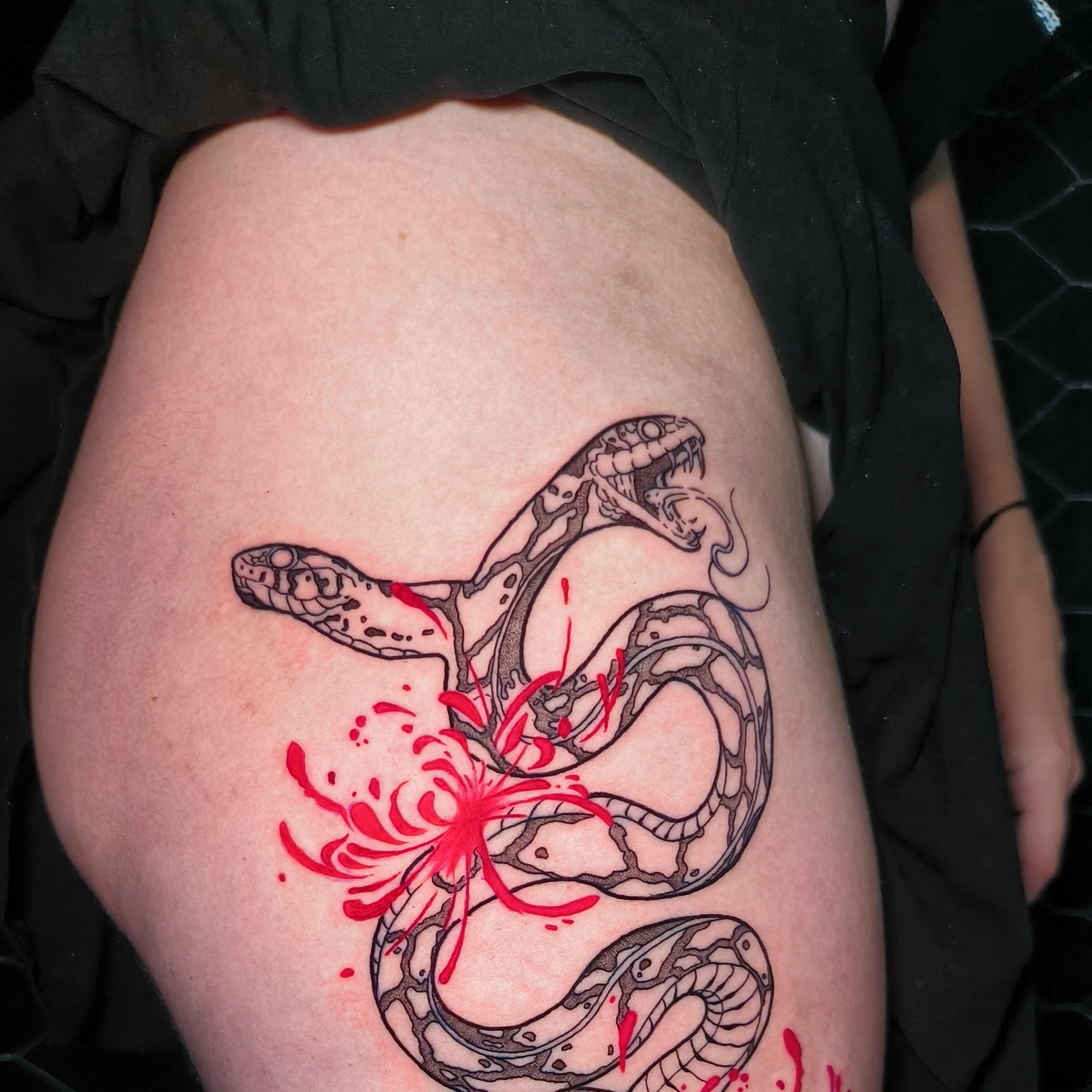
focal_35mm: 40
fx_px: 1428
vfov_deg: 39.2
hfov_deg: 41.8
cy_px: 963
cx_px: 485
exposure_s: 1/20
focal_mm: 5.24
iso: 2188
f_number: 1.7
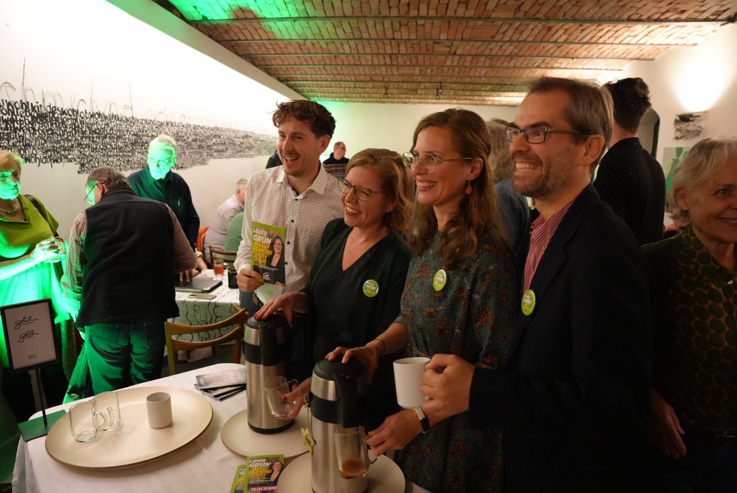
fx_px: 492
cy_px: 246
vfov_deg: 53.2
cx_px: 368
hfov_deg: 73.7
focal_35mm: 24
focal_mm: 24
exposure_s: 1/160
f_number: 4
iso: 10000
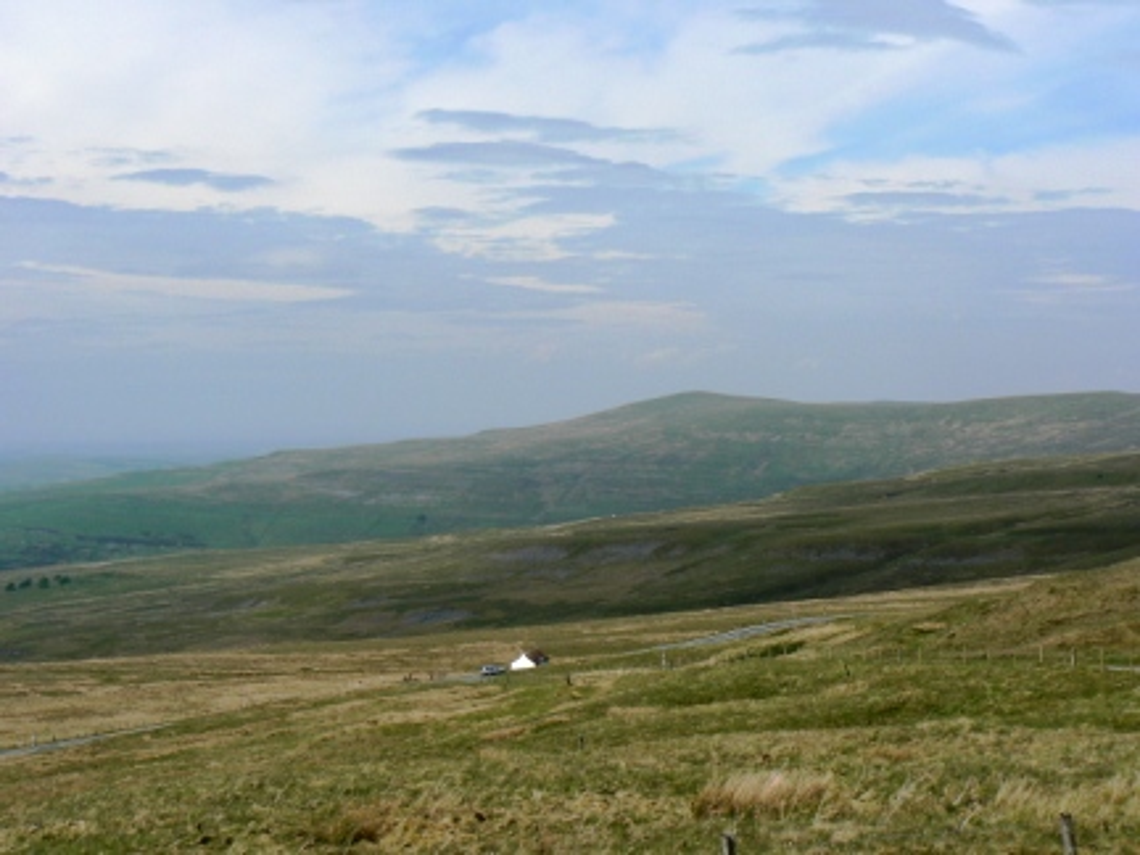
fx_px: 2108
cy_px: 428
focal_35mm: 64
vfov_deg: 22.9
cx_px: 570
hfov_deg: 30.3
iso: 80
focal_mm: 10.7
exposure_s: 1/500
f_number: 8
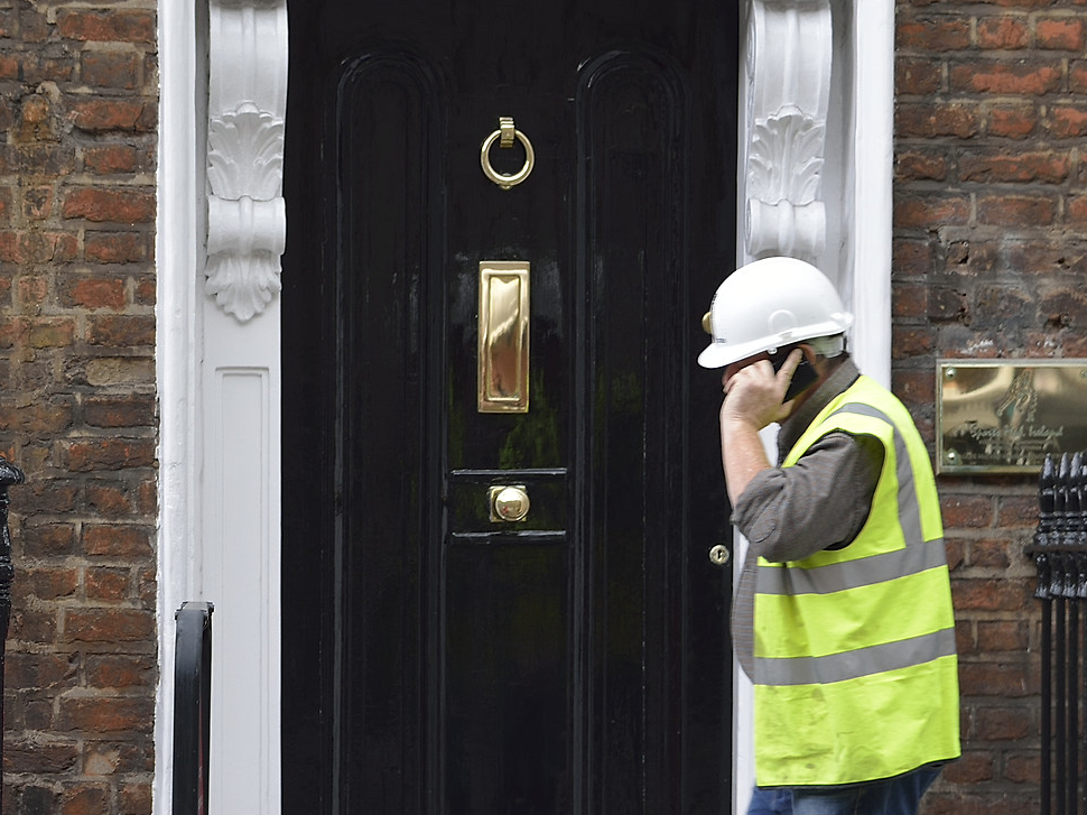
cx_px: 57
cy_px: 331
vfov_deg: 5.9
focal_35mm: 250
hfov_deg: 7.9
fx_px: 7848
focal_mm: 105
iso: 200
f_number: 4
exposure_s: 1/200
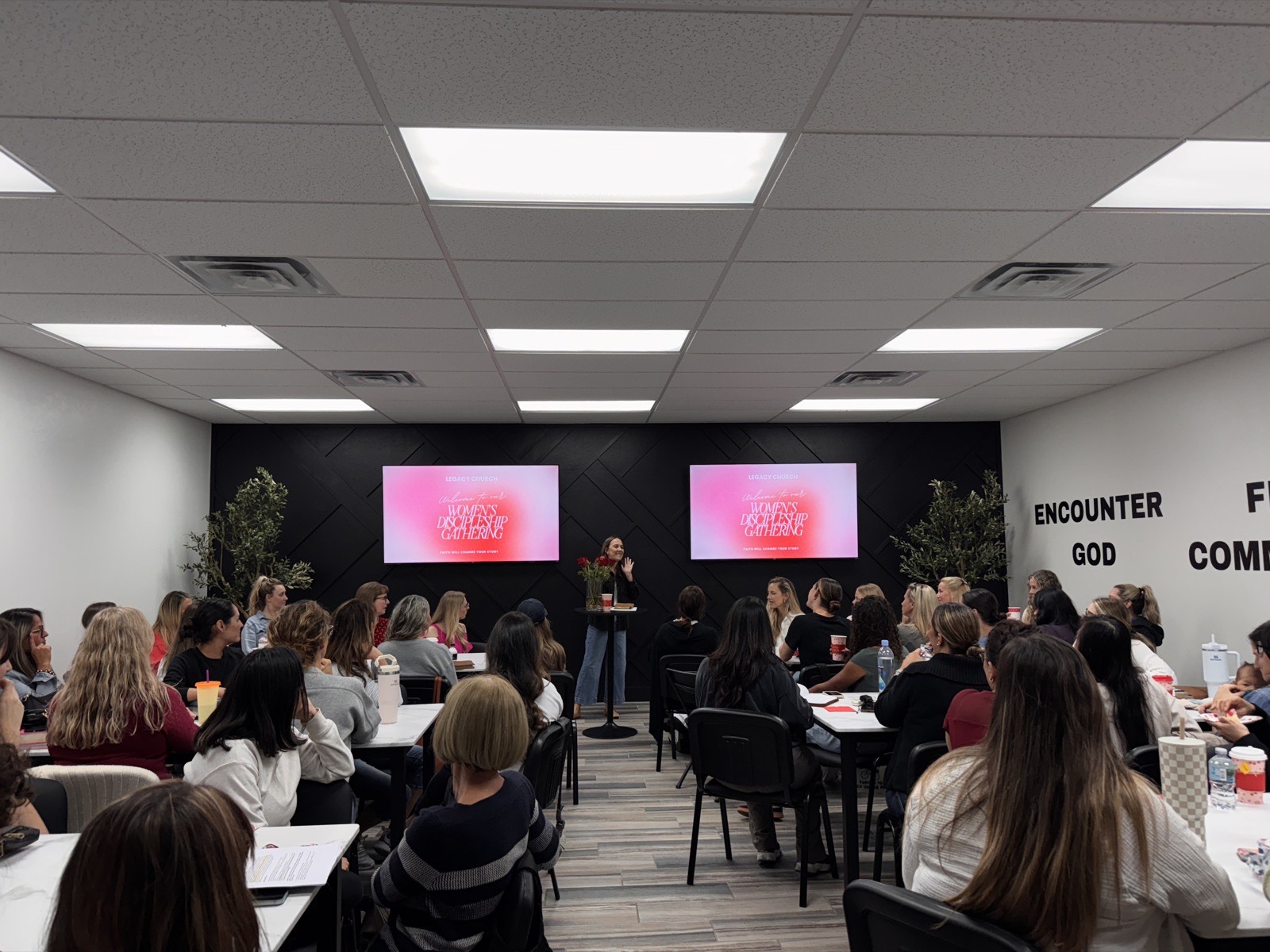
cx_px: 635
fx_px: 881
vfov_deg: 56.8
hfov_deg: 71.6
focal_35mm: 24
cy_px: 476
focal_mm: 6.76
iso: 100
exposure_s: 1/120
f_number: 1.78
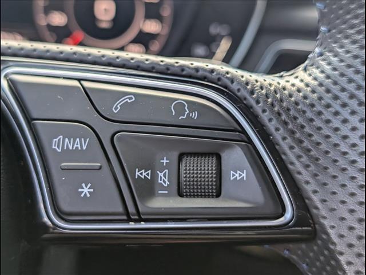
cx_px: 183
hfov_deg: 38.9
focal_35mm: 49
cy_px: 138
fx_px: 518
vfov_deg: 29.7
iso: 292
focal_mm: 6.9
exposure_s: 1/1250
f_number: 1.68
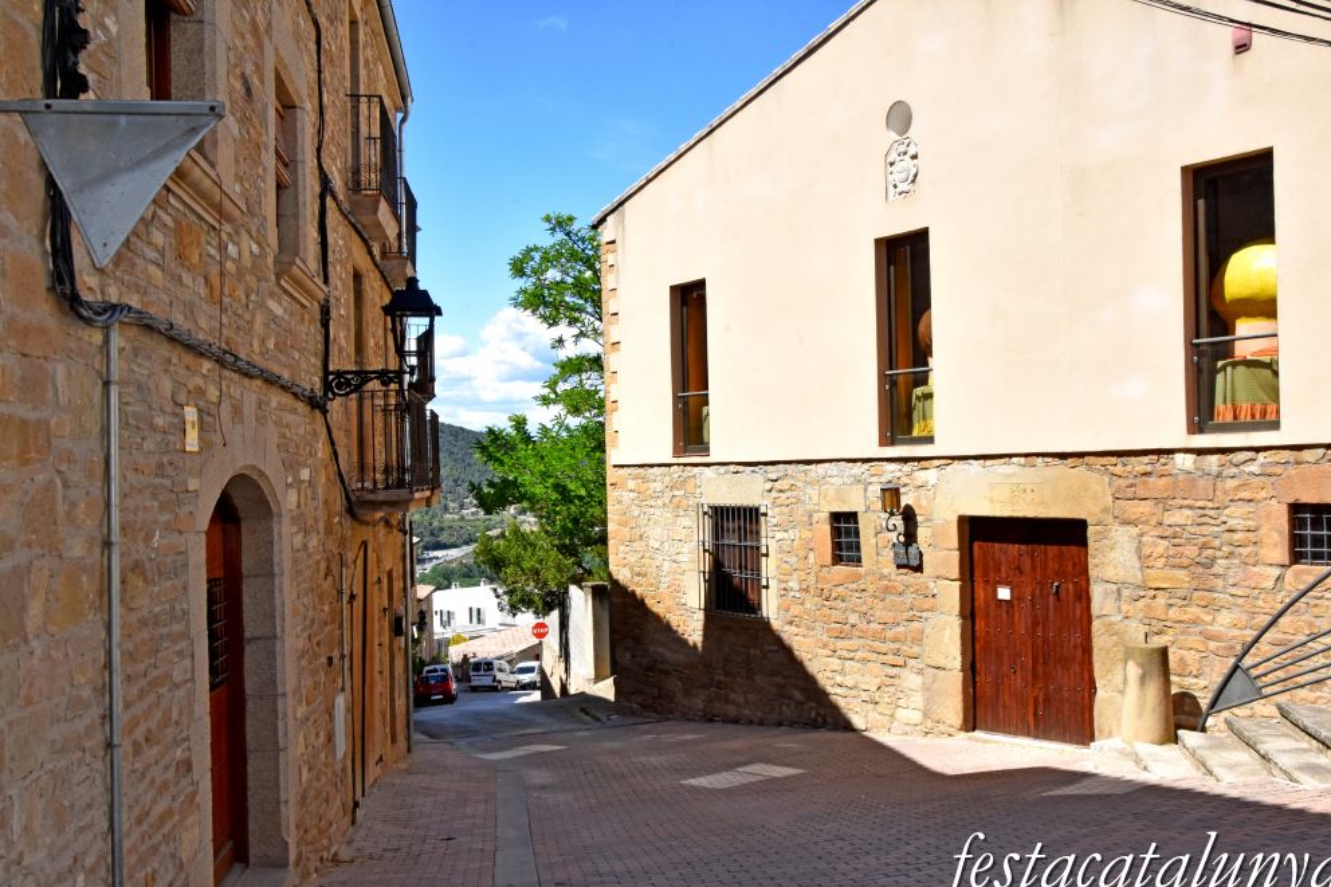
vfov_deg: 40.5
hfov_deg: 57.9
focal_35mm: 33
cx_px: 667
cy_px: 455
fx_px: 1202
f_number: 22
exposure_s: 1/250
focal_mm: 21
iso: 1000
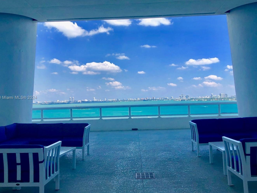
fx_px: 252
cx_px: 130
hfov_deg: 54.0
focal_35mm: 34
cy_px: 98
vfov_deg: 41.8
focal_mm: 4
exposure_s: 1/1799
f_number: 1.8
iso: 20
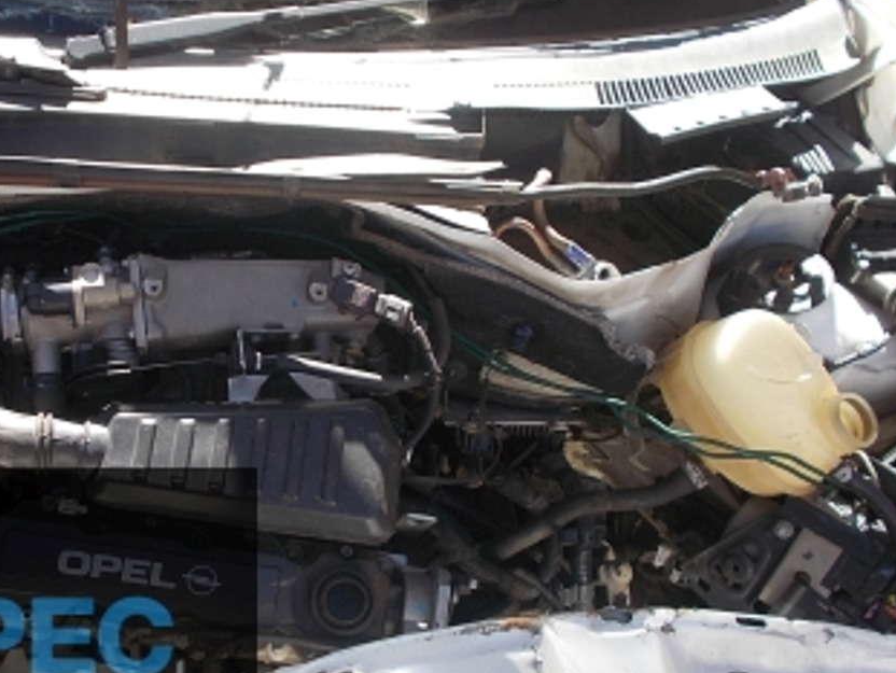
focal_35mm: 38
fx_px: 984
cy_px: 426
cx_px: 355
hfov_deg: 48.6
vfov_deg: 37.5
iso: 80
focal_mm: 4.6
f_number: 3.2
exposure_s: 1/160
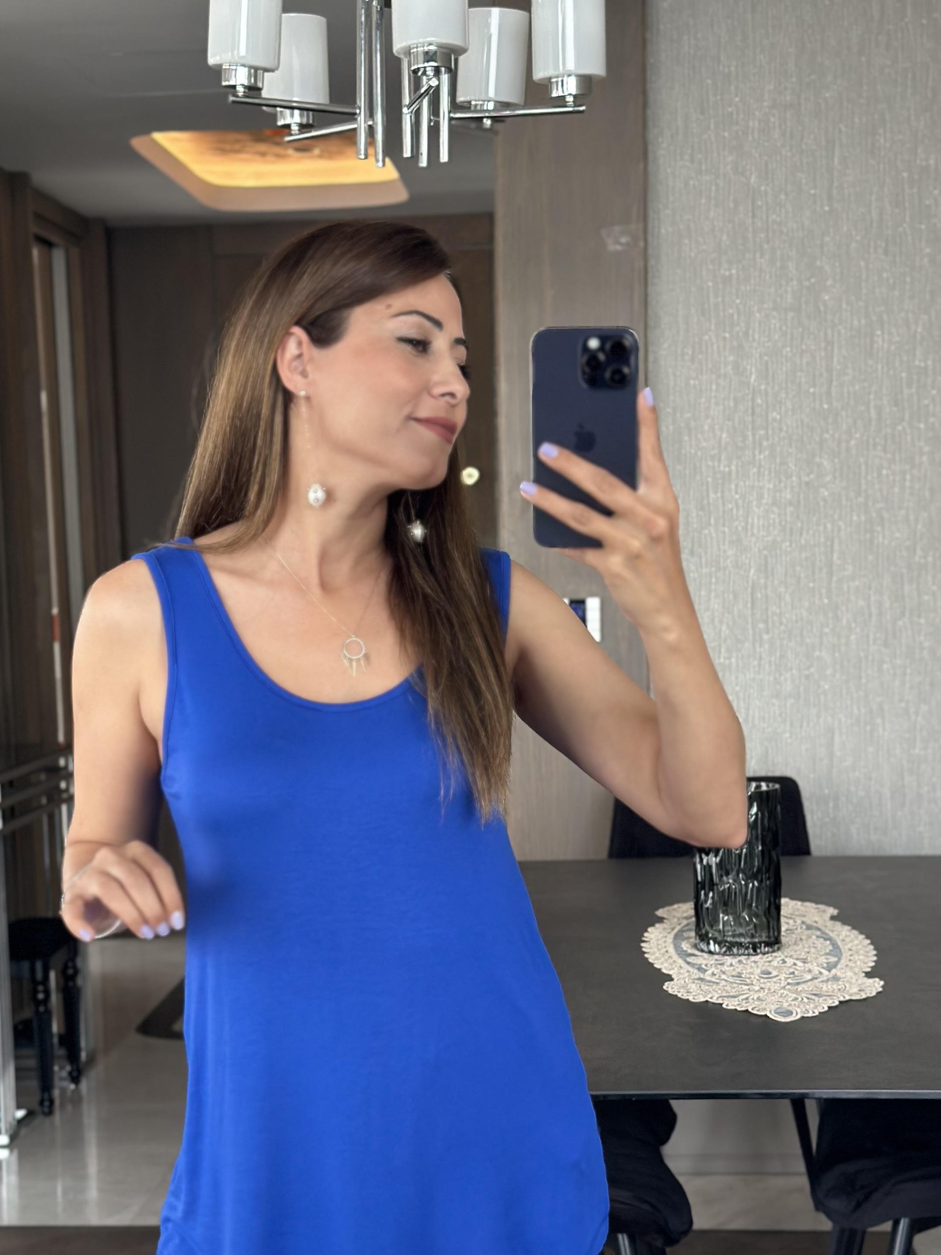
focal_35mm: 67
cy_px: 831
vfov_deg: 28.8
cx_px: 363
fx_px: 2429
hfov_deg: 21.9
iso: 160
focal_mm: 6.86
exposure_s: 1/60
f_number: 1.78
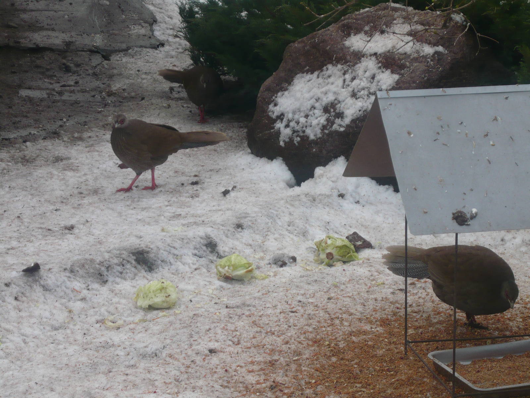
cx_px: 265
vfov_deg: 14.8
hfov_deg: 19.6
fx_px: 1531
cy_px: 199
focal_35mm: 100
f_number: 5.1
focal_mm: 16.5
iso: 160
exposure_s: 1/125
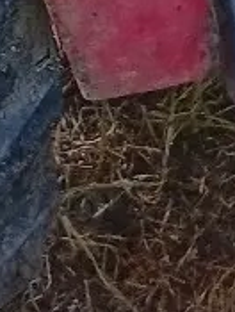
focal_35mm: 205
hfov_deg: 7.3
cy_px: -537
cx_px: 34
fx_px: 1849
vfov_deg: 8.5
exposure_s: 1/50.3
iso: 70
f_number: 1.8
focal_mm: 3.84
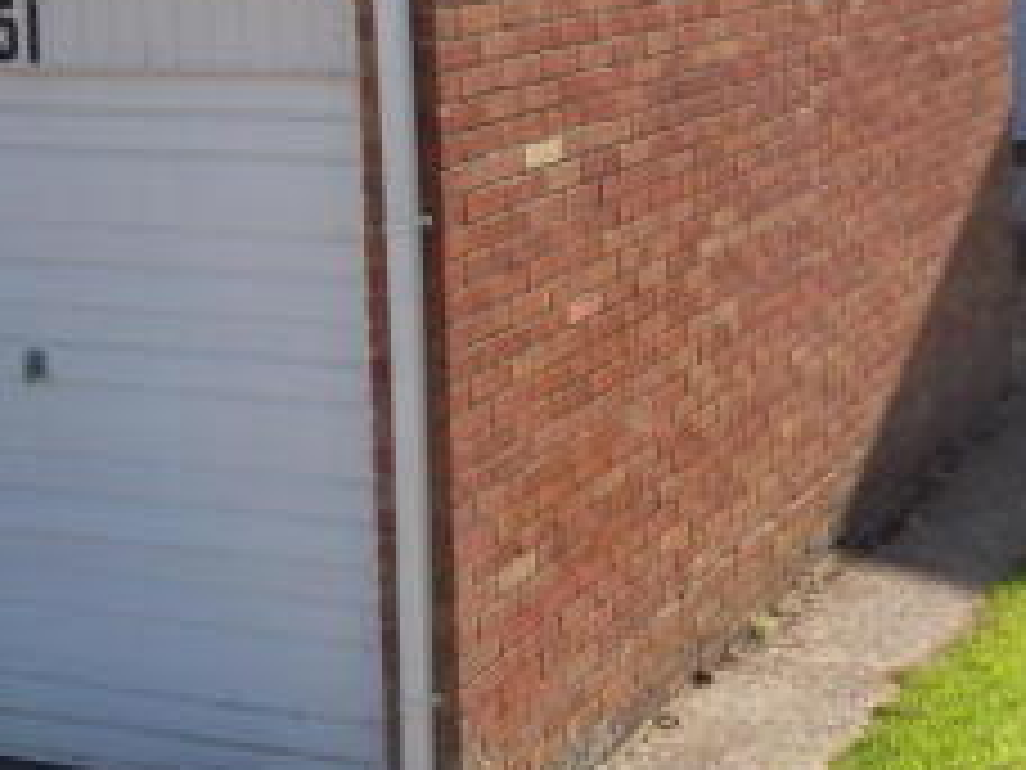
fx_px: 2045
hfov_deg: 27.8
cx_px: 772
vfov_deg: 20.7
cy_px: 16
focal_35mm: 69
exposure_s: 1/420
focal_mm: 4.9
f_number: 3.5
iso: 80
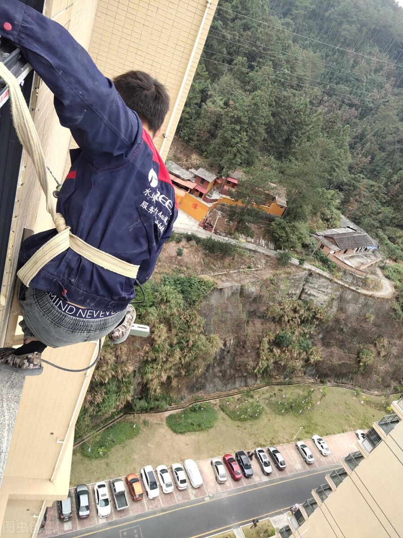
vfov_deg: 60.0
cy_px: 269
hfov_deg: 46.7
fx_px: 466
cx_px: 202
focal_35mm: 30
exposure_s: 1/119
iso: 50
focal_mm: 4.35
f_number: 1.8
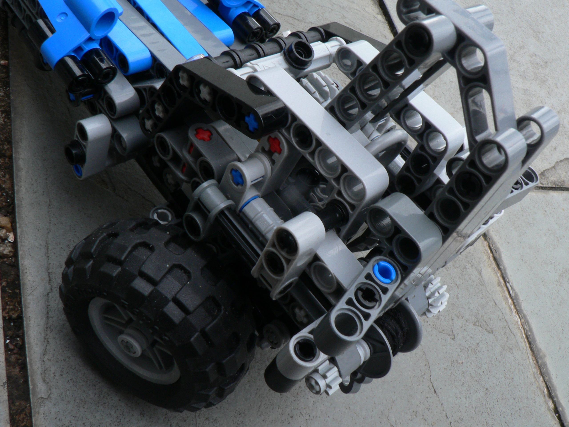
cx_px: 284
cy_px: 214
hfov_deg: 51.4
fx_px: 592
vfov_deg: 39.7
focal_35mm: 36
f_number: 8
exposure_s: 1/25
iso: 100
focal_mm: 6
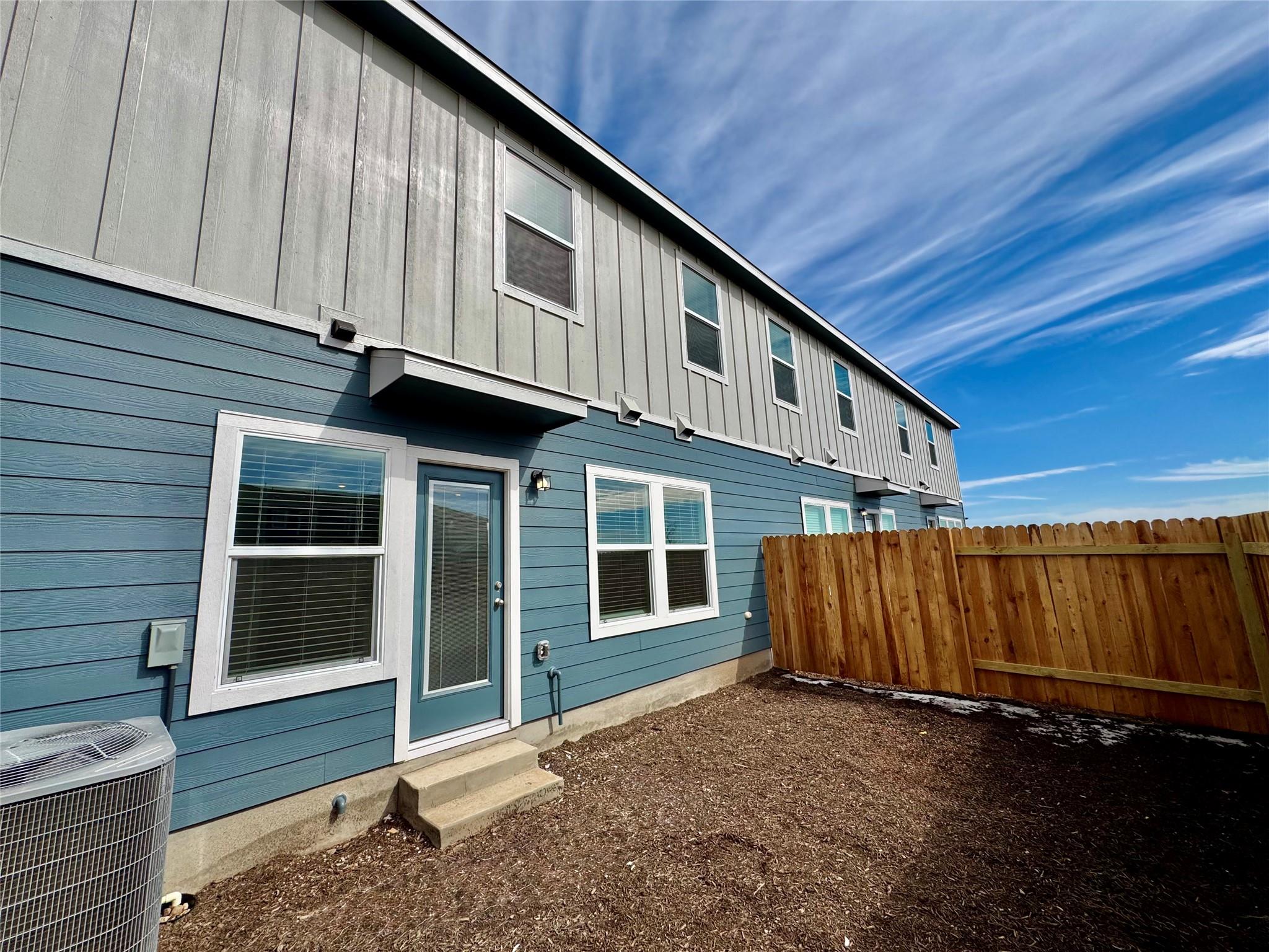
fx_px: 513
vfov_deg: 85.7
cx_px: 634
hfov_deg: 102.1
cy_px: 476
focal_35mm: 14
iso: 50
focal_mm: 2.22
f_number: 2.2
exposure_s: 1/2674
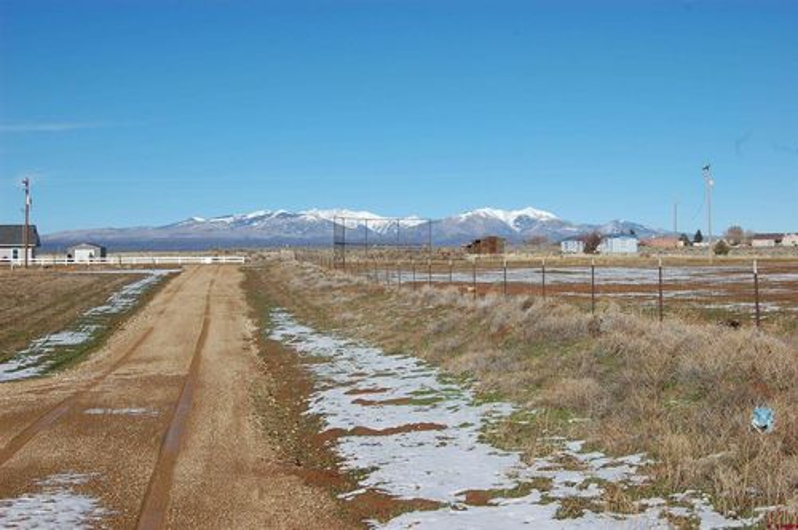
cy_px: 265
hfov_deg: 41.2
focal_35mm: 48
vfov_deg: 28.0
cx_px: 399
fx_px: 1063
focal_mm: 32
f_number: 11
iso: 200
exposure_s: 1/400
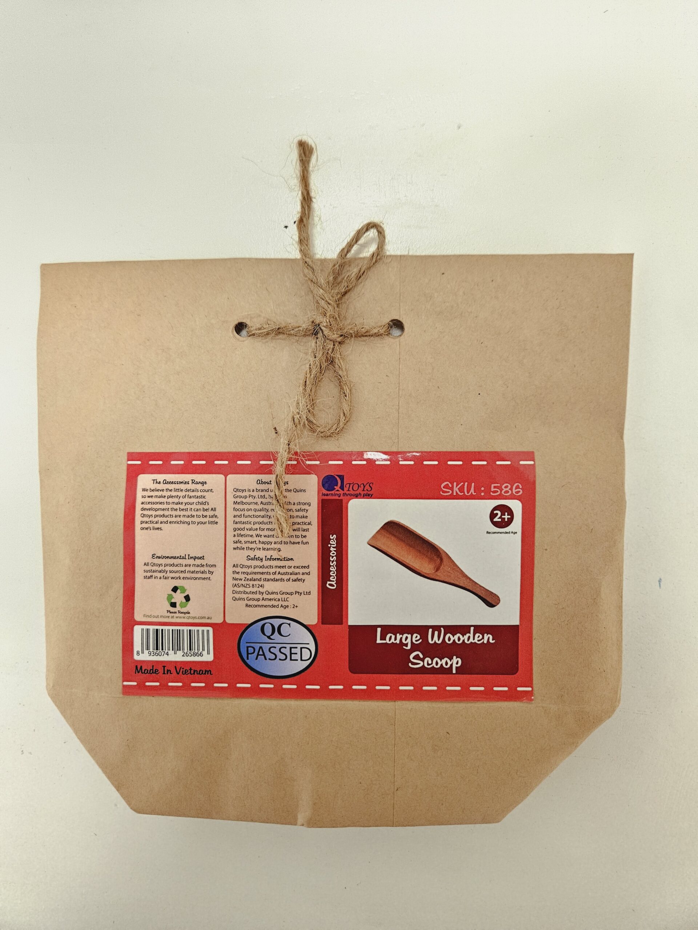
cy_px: 465
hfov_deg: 58.9
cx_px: 349
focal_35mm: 23
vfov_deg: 73.9
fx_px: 618
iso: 800
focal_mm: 5.4
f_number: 1.8
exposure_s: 1/142
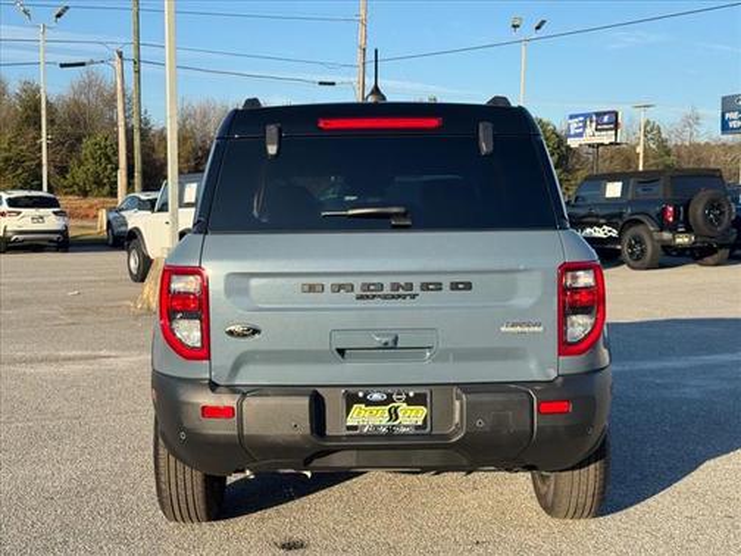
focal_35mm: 48
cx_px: 370
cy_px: 278
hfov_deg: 39.7
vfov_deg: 30.3
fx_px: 1028
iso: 64
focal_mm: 6.76
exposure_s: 1/2331
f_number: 1.78
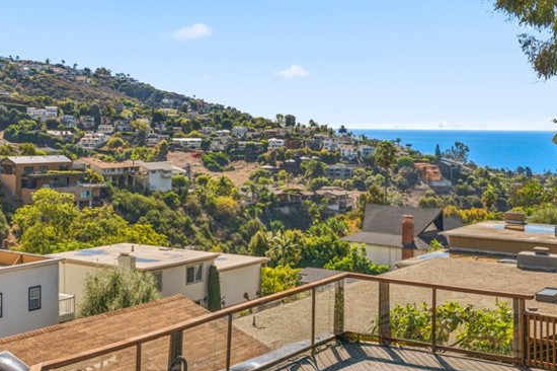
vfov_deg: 24.9
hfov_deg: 36.9
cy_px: 134
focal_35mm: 54
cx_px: 268
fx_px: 835
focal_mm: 29
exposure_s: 1/400
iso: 80
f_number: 9
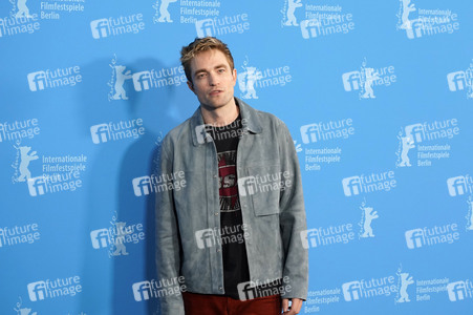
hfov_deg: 24.2
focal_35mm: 84
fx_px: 1103
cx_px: 236
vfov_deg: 16.2
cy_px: 158
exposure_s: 1/160
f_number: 5.6
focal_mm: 84
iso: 2000
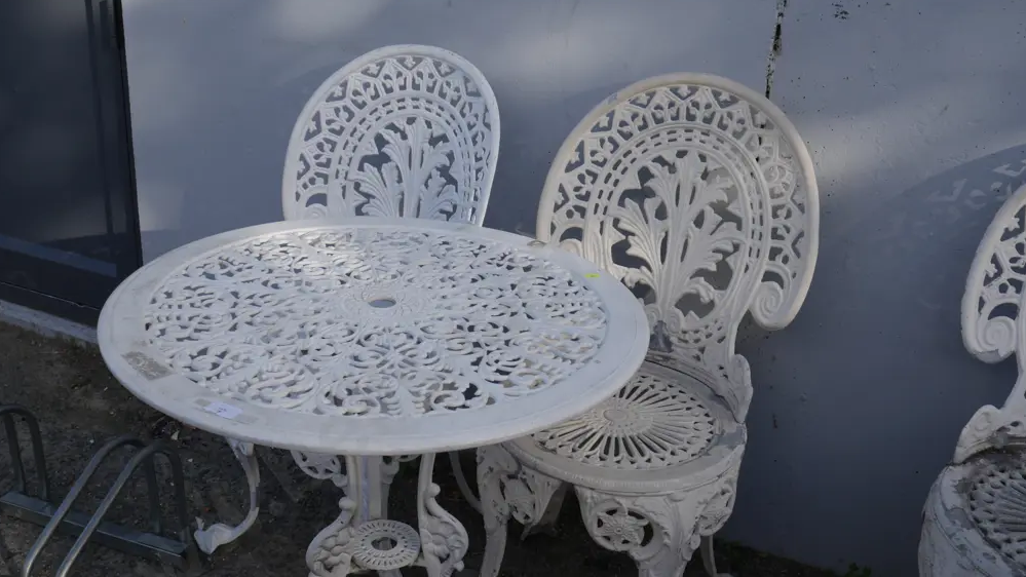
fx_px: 1034
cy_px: 315
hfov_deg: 52.8
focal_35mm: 38
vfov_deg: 31.2
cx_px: 506
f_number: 7.1
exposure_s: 1/320
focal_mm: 17
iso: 200
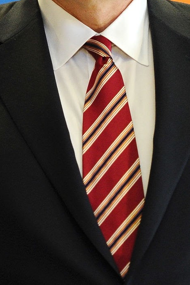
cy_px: 187
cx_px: 108
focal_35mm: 367
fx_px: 2907
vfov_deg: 5.6
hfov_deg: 3.7
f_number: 2.8
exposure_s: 1/320
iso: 2500
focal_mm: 125
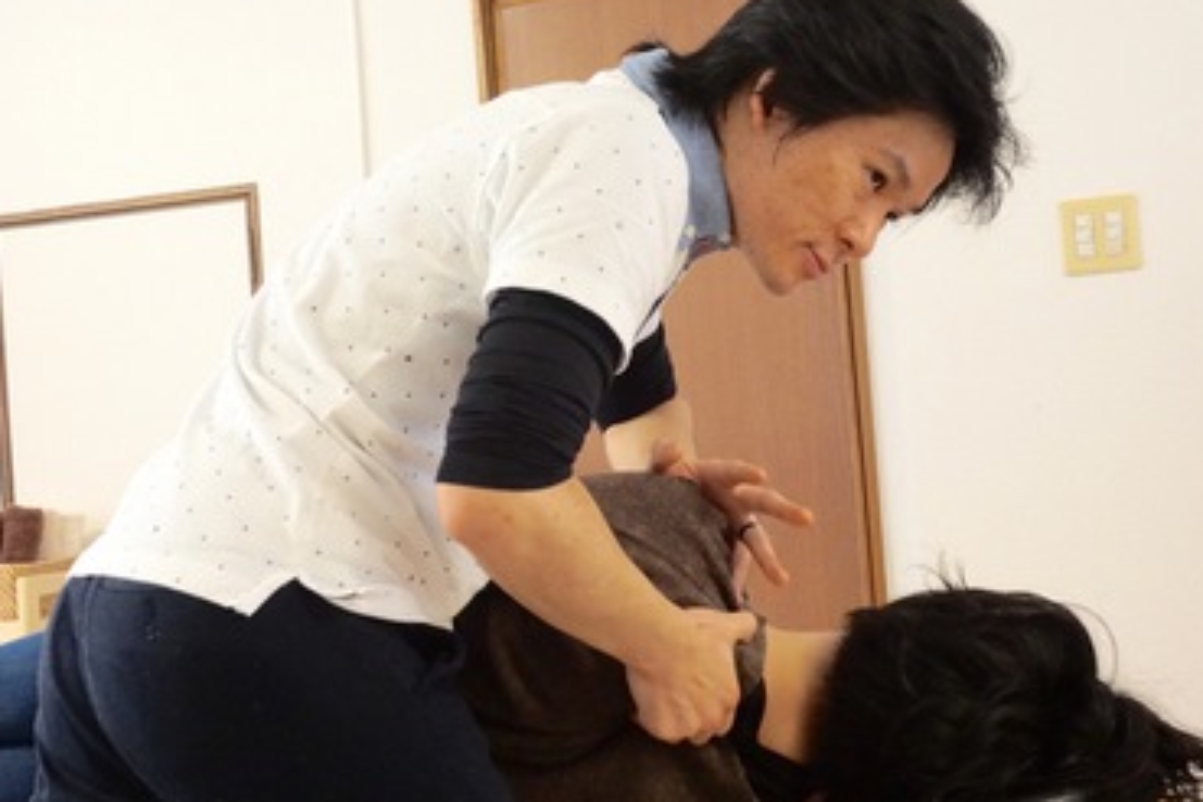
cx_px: 567
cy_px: 425
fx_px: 1738
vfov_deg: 26.0
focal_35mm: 52
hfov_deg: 38.2
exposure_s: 1/20
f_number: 10
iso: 3200
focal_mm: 32
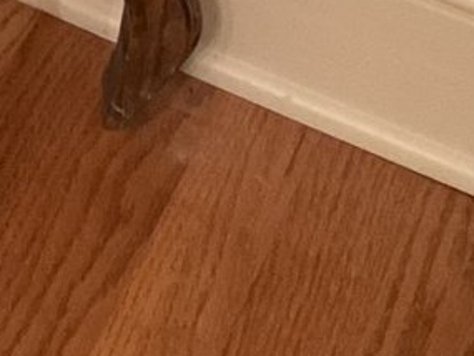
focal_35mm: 154
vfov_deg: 8.8
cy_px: -475
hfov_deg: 11.5
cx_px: -483
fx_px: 2110
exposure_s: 1/40
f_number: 1.8
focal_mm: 3
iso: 250
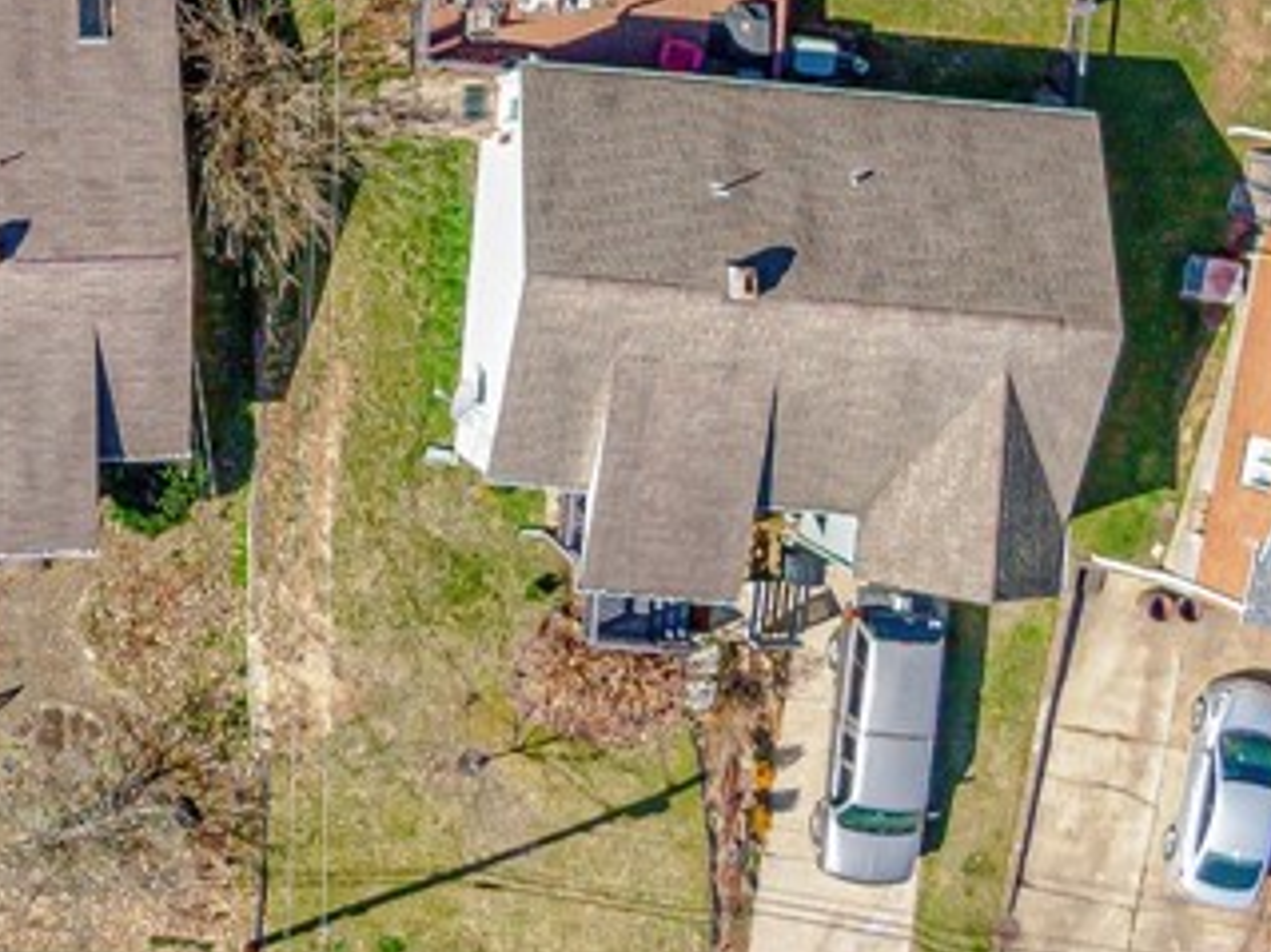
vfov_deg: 18.6
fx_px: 2826
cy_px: 10
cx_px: -48
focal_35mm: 77
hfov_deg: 24.0
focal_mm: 4.39
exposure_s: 1/800
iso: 100
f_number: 2.8
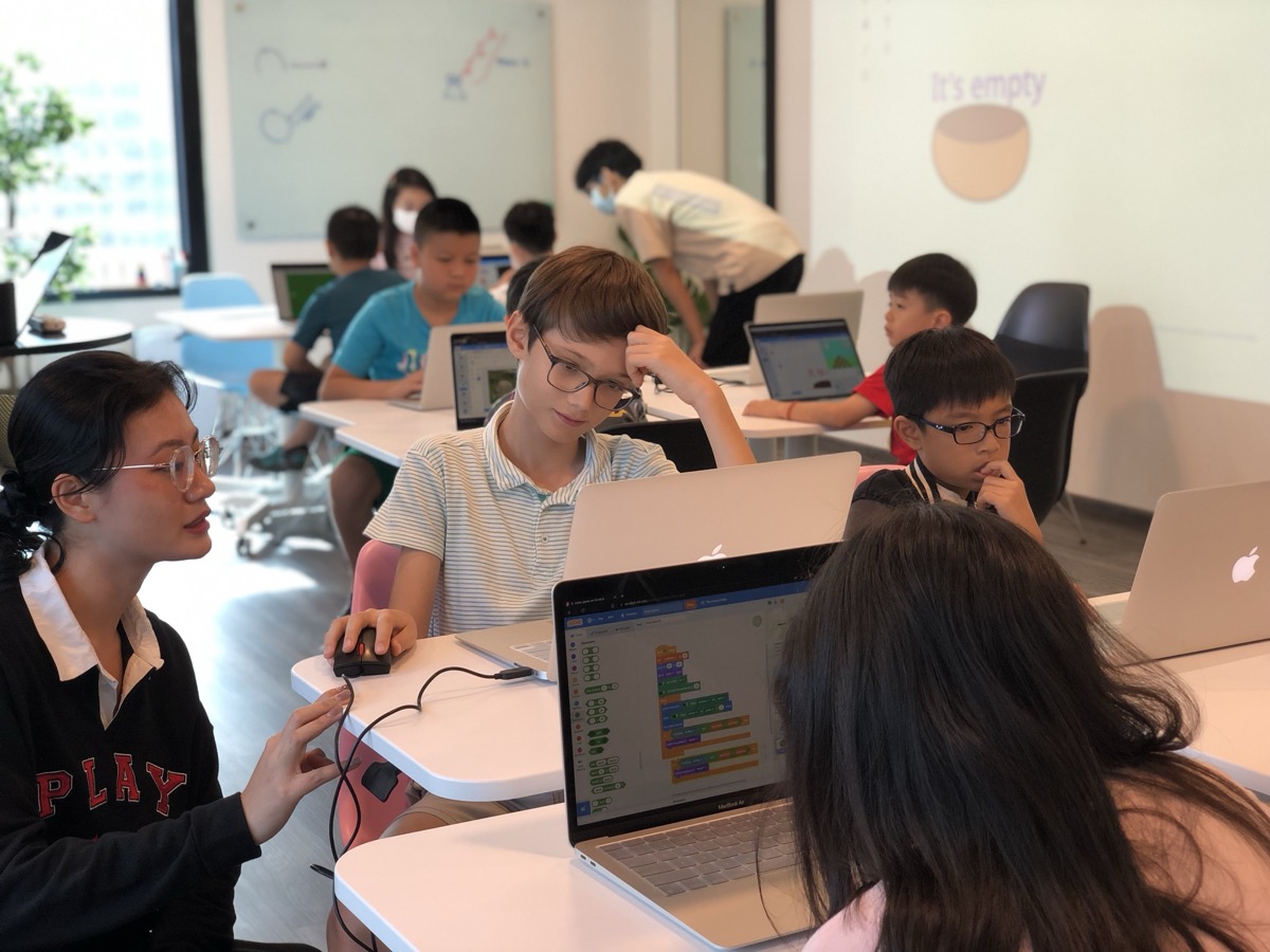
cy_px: 476
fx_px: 1908
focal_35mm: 52
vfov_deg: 28.0
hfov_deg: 36.8
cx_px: 635
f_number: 2.4
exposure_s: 1/50
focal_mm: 6
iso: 40
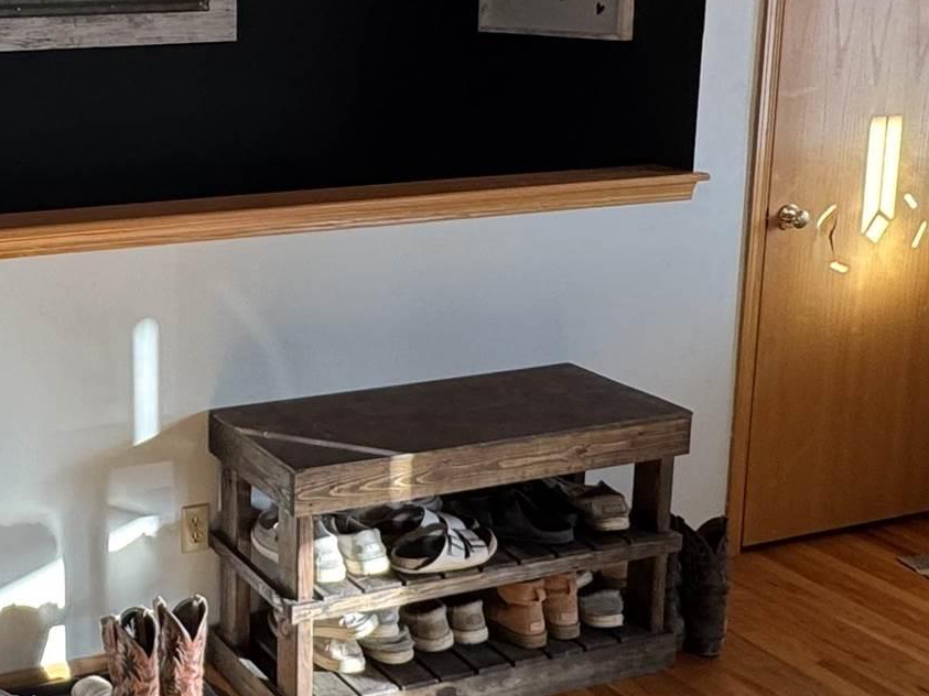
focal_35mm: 51
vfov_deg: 28.4
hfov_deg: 34.9
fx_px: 1369
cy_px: 237
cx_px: 56
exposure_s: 1/120
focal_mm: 2.22
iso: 160
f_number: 2.2
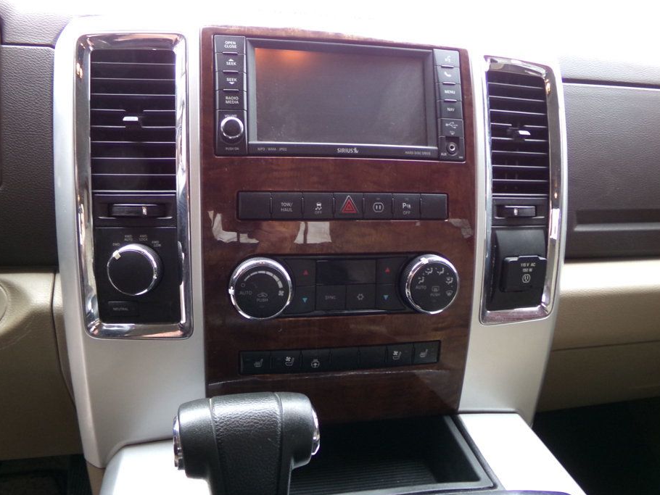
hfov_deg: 65.3
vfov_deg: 51.3
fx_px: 515
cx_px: 322
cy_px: 270
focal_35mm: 27
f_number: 3.7
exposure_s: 1/17
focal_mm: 4.3
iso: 266
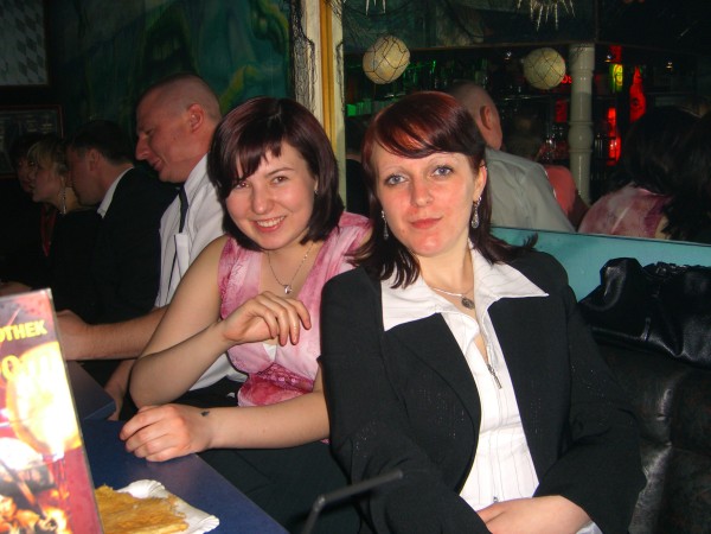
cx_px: 356
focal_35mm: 38
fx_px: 781
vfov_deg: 37.7
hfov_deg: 49.0
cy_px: 267
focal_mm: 7.9
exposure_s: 1/60
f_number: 2.8
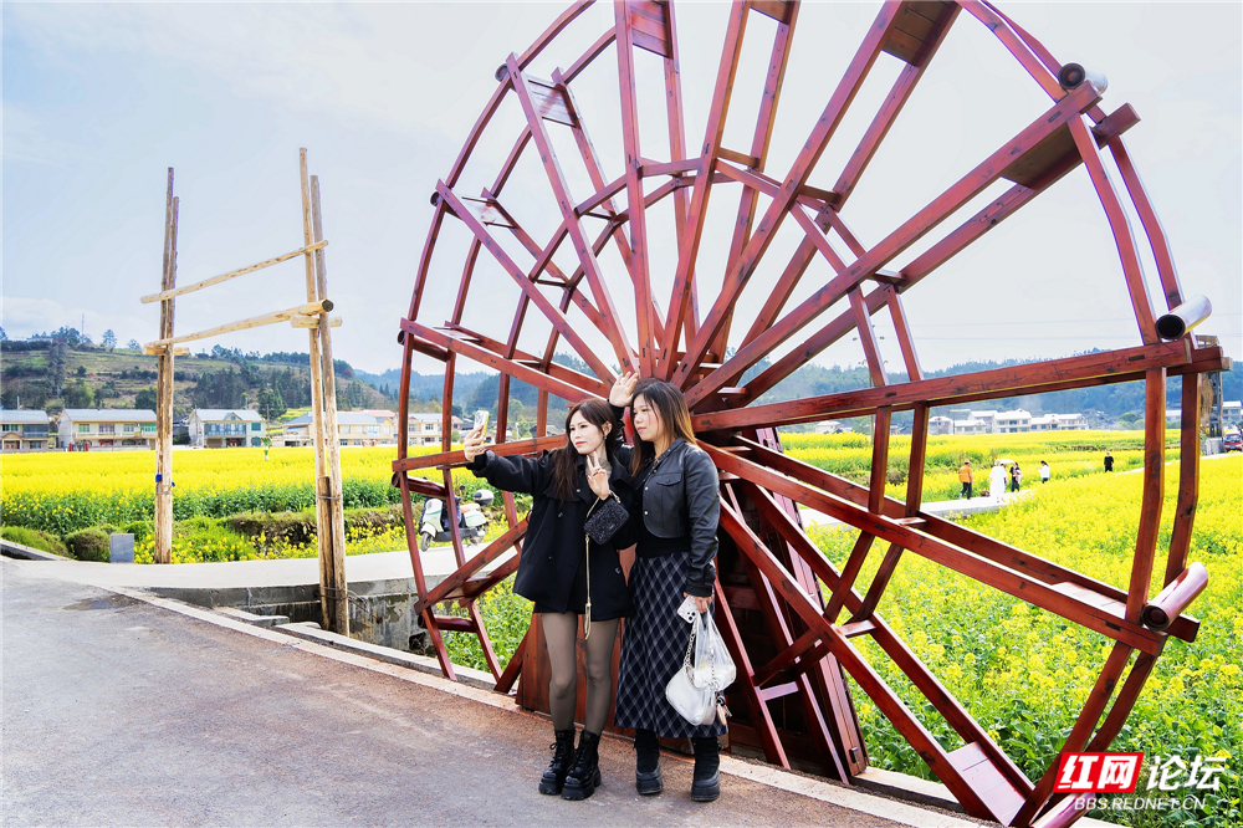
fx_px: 966
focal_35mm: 28
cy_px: 414
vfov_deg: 46.4
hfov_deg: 65.5
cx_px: 622
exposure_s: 1/160
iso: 160
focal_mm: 28
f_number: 6.3
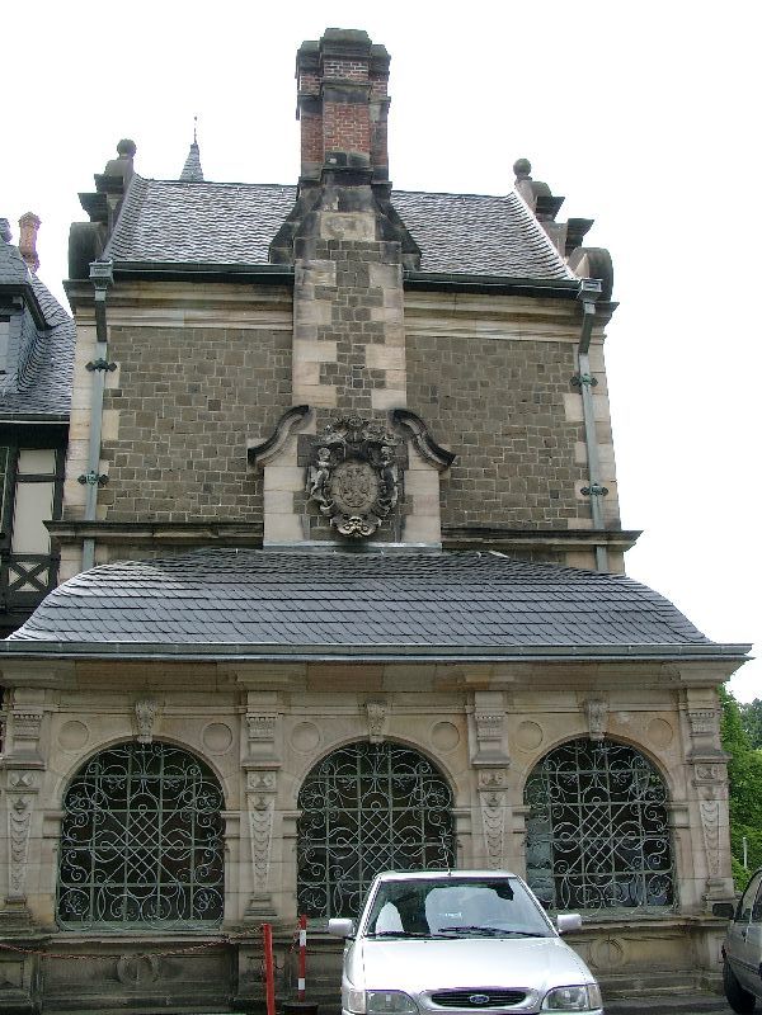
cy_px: 508
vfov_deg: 54.0
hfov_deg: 41.8
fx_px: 998
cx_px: 381
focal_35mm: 34
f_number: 4
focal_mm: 7.13
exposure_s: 1/282
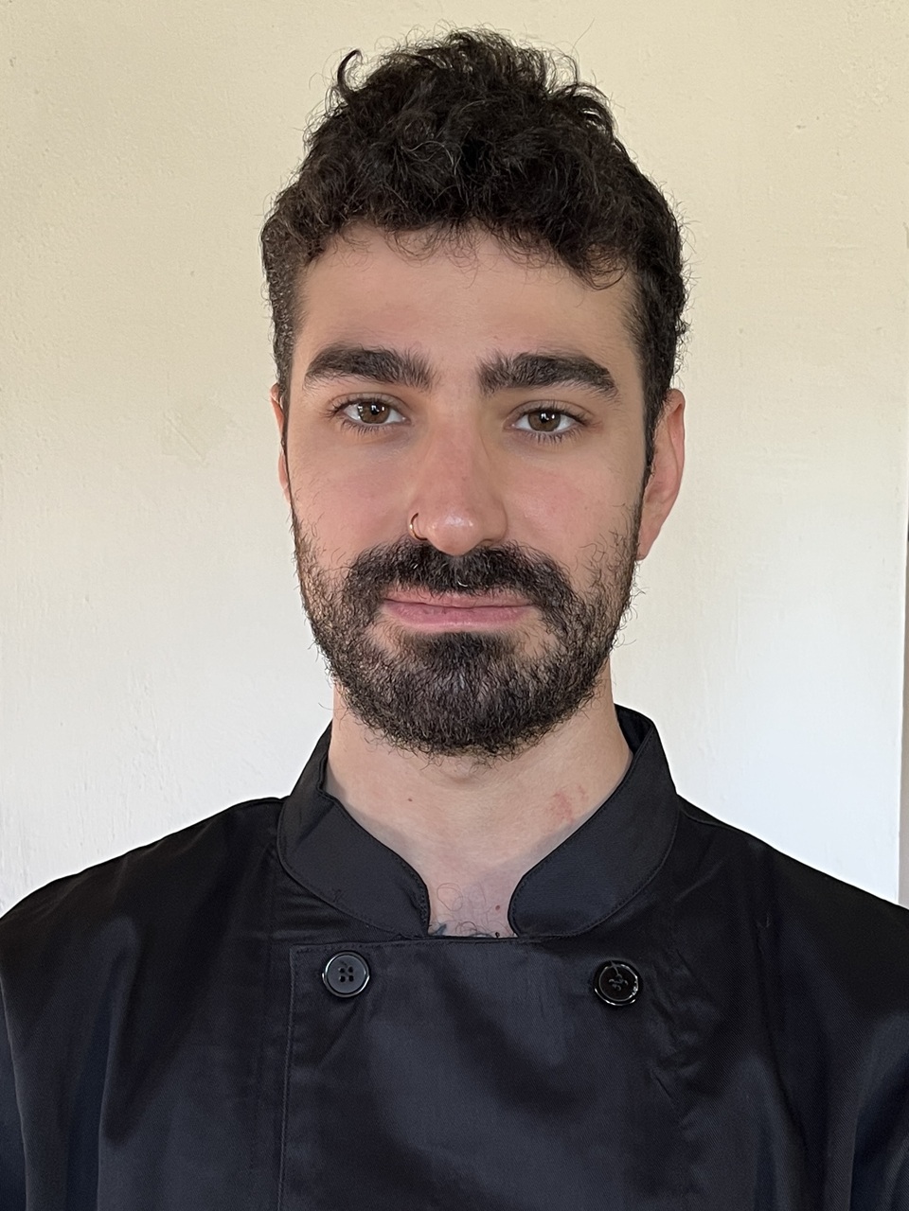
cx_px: 454
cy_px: 606
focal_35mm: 26
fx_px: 910
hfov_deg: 53.1
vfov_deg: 67.3
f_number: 1.6
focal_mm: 5.1
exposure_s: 1/66
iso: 125
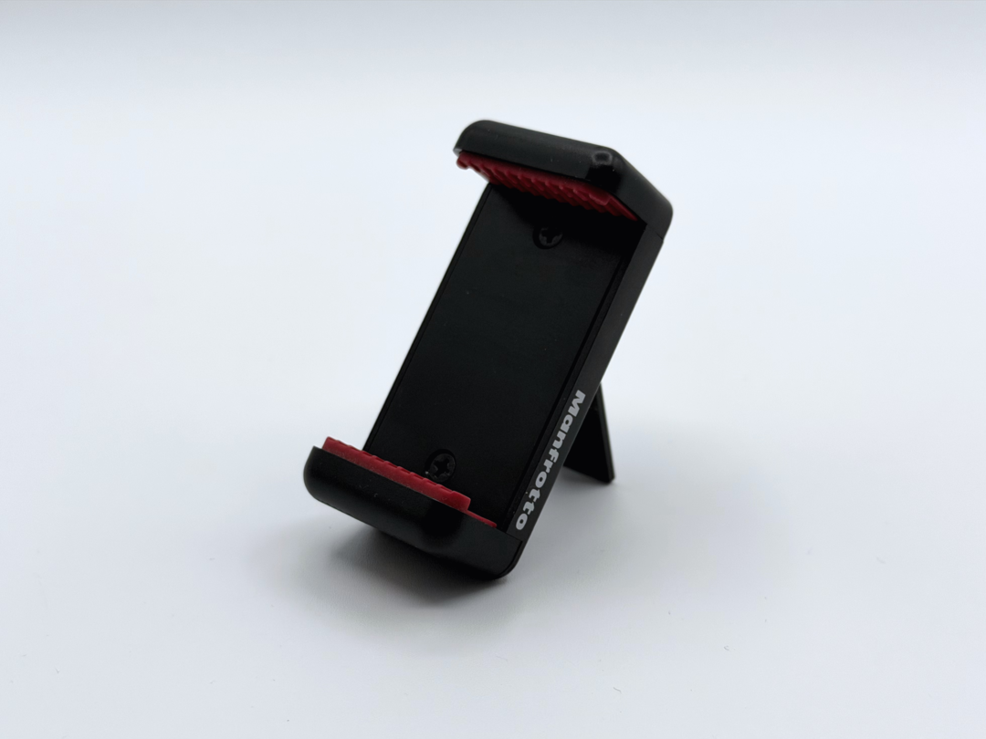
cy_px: 370
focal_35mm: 48
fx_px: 1367
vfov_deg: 30.3
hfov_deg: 39.7
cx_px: 493
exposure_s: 1/2762
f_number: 1.78
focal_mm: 6.76
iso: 64
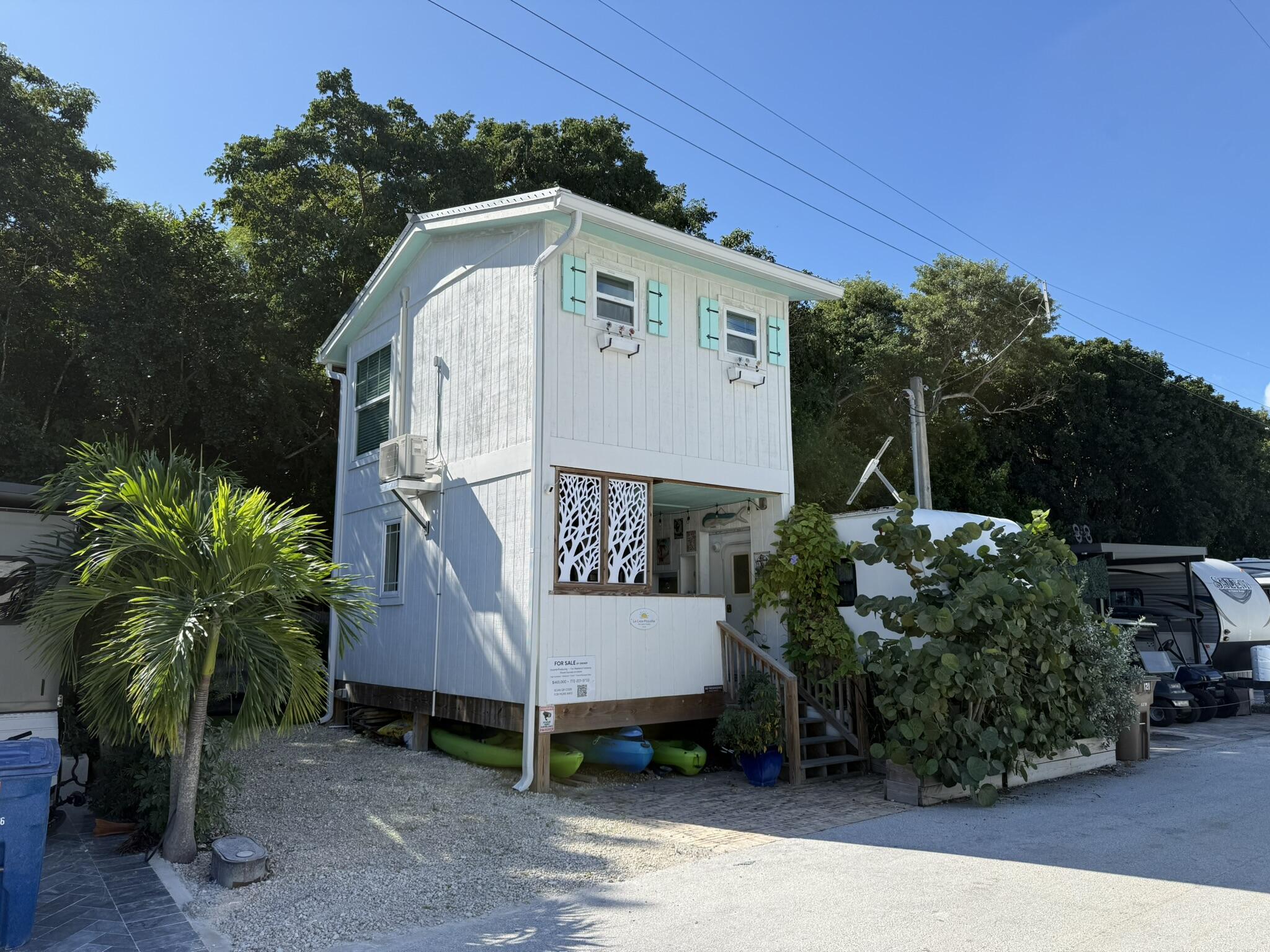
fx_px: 881
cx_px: 635
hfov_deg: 71.6
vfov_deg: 56.8
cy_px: 476
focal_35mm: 24
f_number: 1.78
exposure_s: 1/3425
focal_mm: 6.76
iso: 80
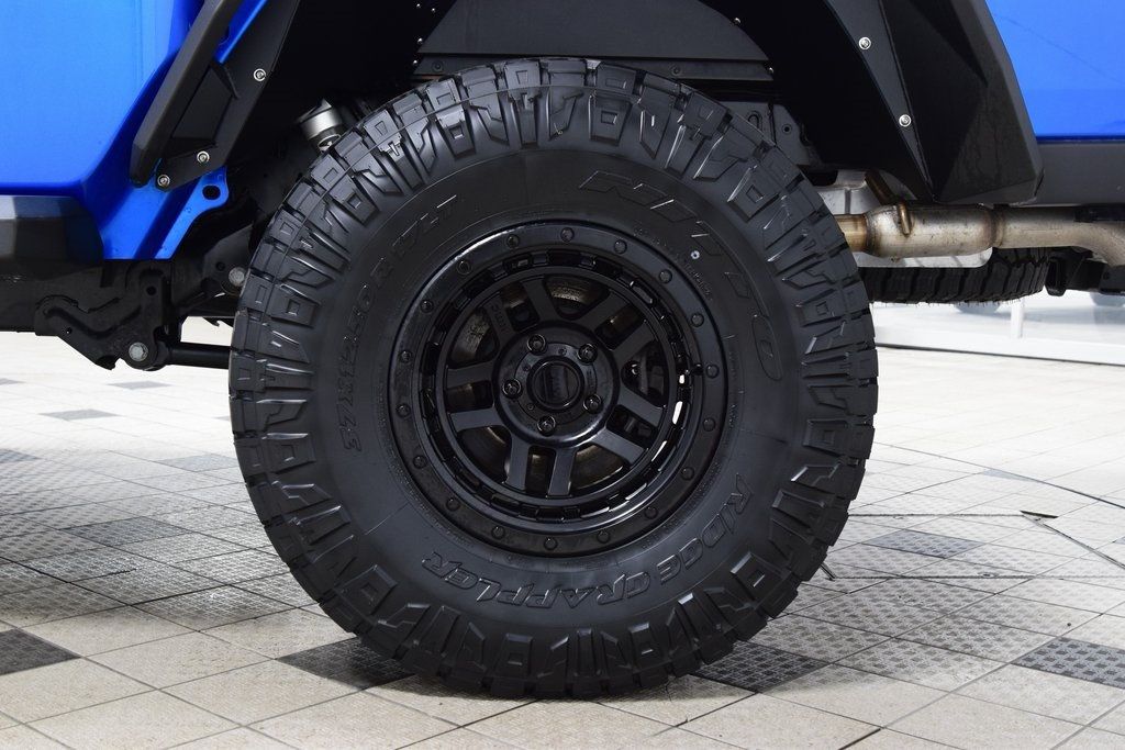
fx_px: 1406
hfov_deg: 43.6
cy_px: 375
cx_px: 562
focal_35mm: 45
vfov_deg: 29.9
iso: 1600
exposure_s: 1/15
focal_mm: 30
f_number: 6.3
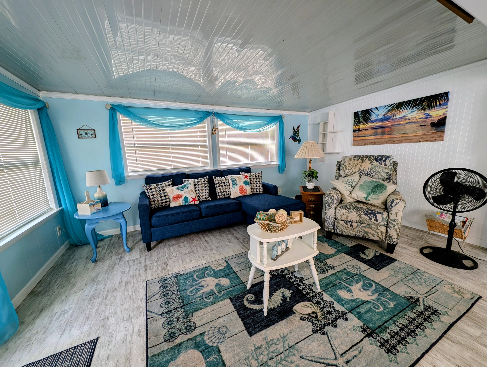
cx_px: 244
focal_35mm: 12
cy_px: 184
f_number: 1.95
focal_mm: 2.23
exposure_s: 1/60
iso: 45
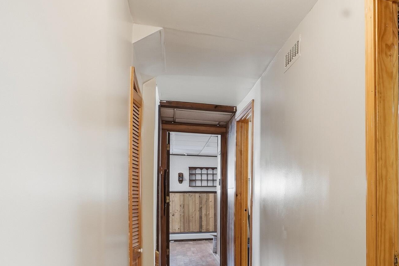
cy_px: 205
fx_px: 321
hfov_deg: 56.6
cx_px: 344
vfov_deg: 43.3
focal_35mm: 29
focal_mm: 10
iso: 400
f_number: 11
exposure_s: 1/100
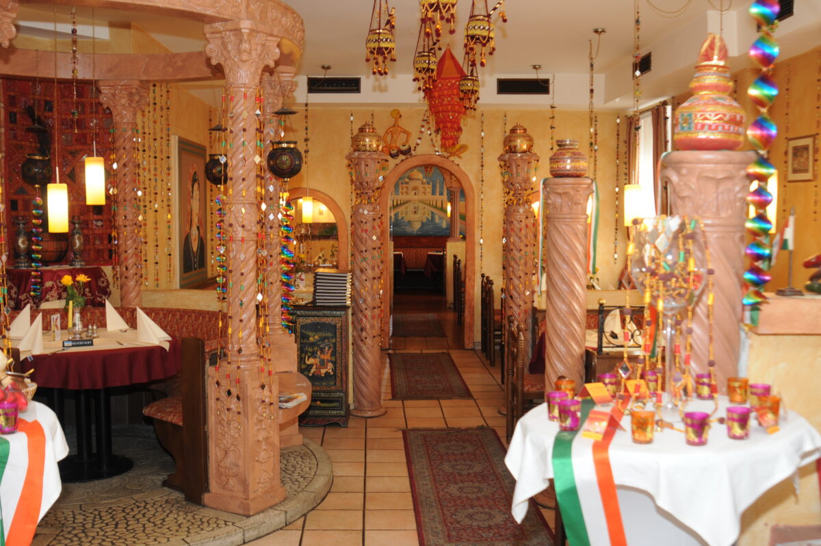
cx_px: 410
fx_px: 820
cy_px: 273
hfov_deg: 53.2
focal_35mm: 36
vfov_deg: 36.8
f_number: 4
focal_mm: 24
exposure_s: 1/10
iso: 200
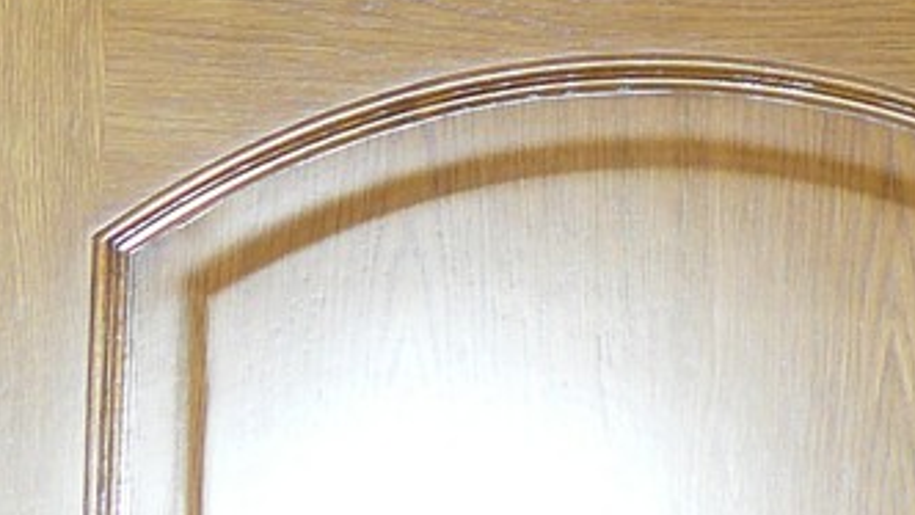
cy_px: -443
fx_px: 4126
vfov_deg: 6.9
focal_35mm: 170
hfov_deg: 12.0
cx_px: 1450
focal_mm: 6
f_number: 2.8
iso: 160
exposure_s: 1/30
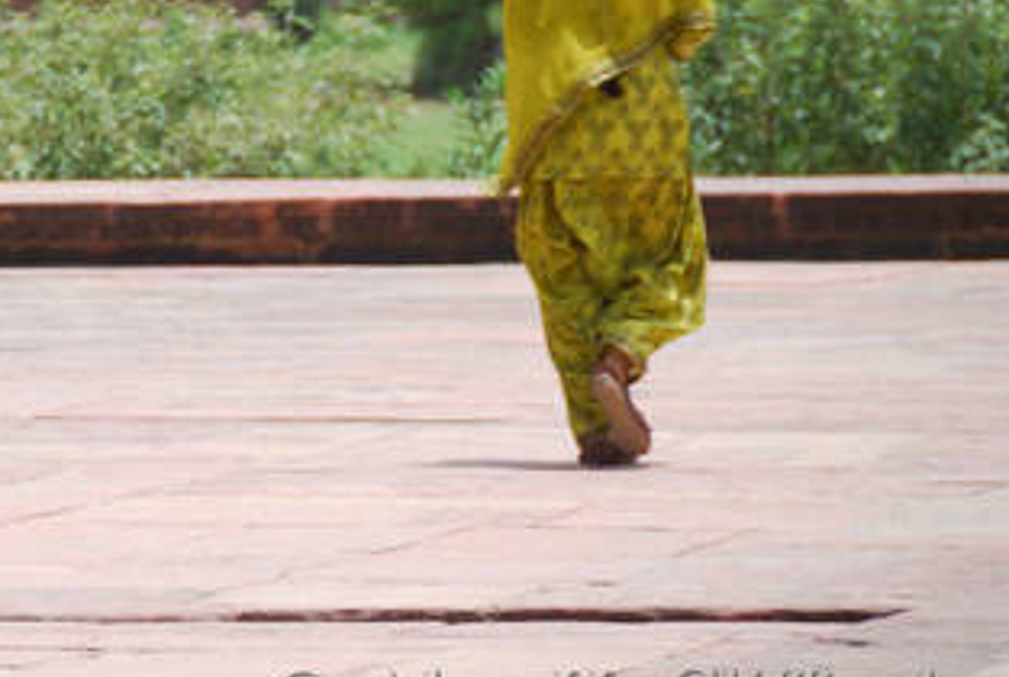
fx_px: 18814
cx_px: -100
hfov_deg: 3.1
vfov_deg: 2.1
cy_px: 23
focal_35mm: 670
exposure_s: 1/250
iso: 100
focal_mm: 200
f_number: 5.6
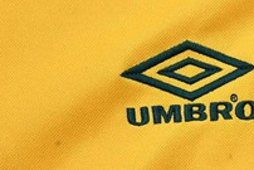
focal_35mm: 119
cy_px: 218
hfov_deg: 15.4
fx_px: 840
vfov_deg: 11.3
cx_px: 414
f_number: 5.6
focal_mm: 24
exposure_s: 1/125
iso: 200
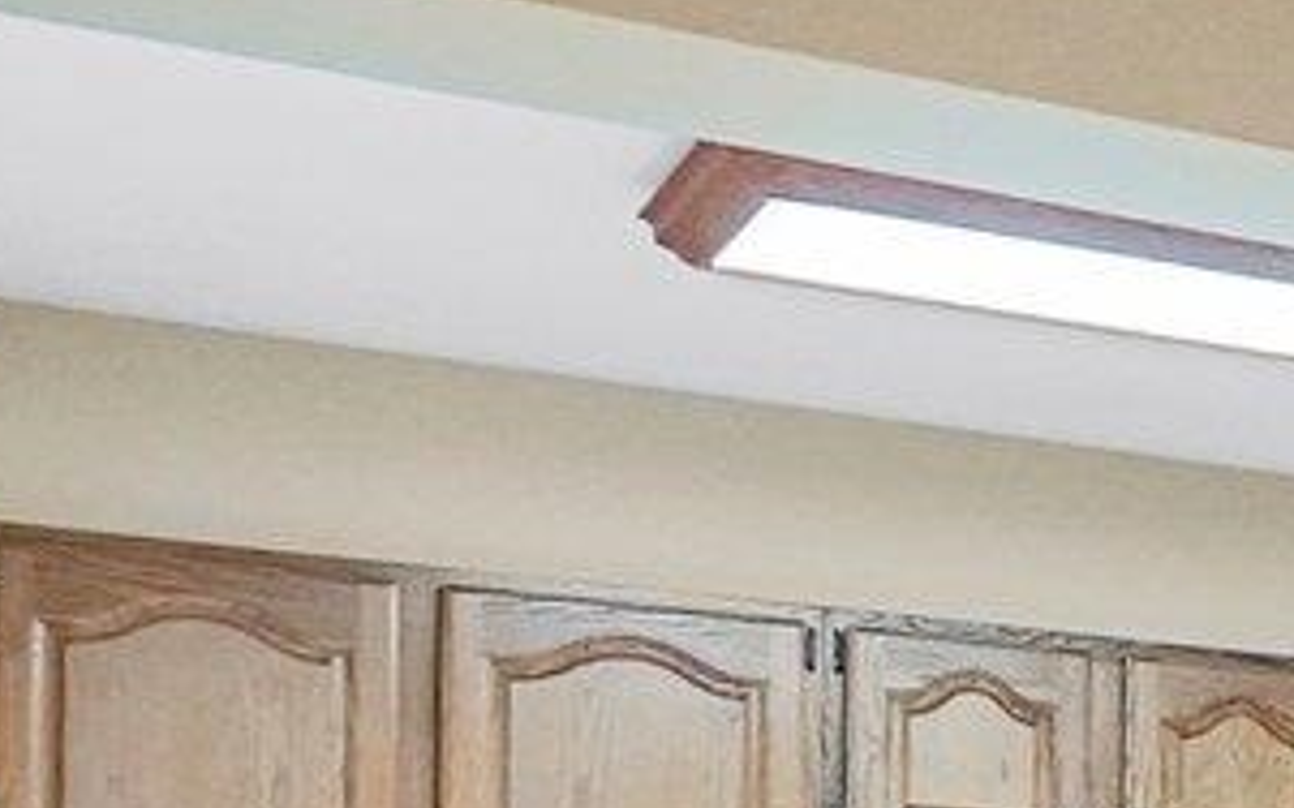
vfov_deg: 12.8
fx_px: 3420
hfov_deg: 15.2
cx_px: 2893
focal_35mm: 97
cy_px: 1229
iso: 2500
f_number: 3.5
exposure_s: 1/320
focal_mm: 14
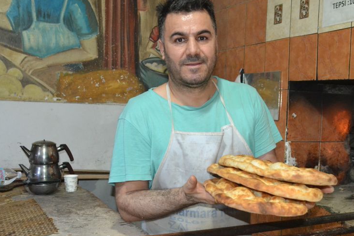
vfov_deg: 29.1
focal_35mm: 46
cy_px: 145
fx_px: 452
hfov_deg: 42.5
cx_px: 213
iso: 3200
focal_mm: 22
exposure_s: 1/60
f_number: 3.8
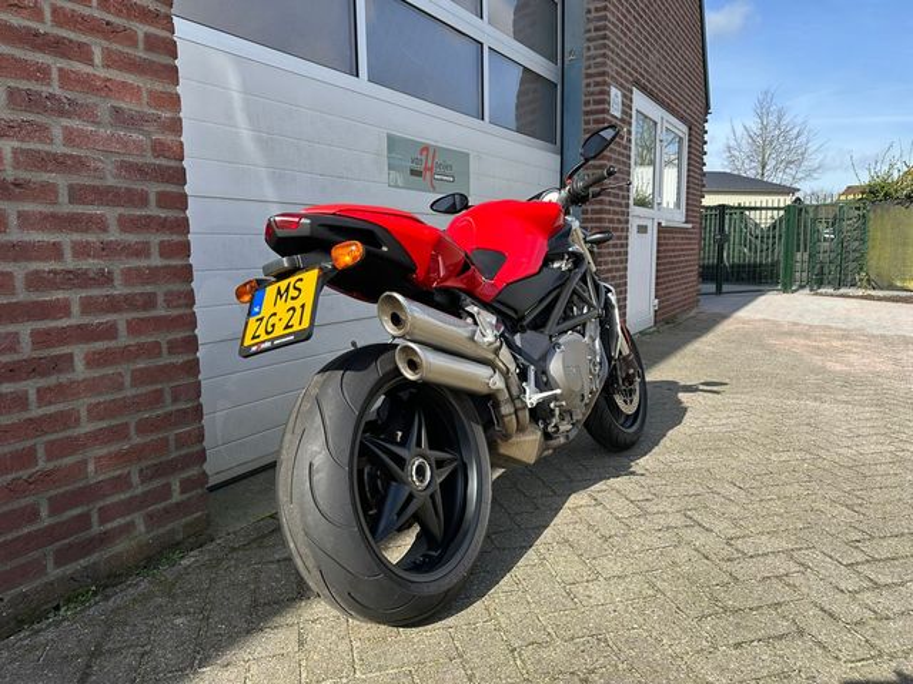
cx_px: 456
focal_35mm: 24
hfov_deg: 71.6
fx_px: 633
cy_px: 342
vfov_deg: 56.8
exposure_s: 1/2155
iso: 80
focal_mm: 6.86
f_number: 1.78
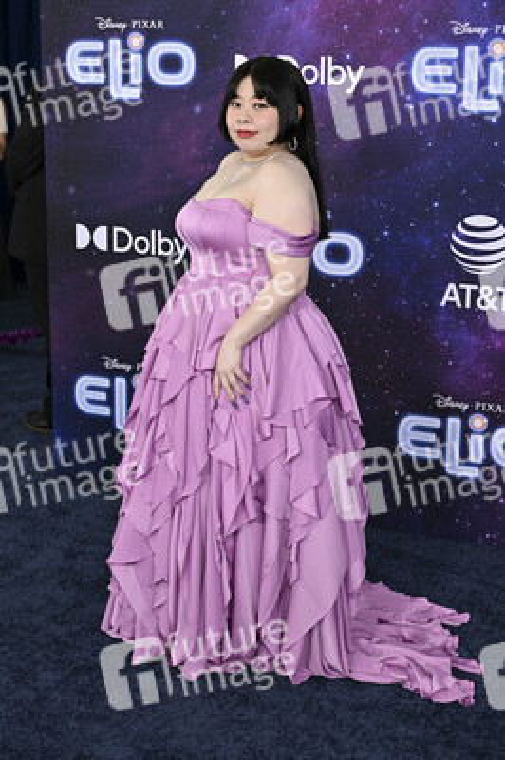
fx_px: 1286
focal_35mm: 61
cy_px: 380
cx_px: 252
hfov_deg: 22.2
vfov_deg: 32.9
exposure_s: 1/320
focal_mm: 61
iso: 1600
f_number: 5.6
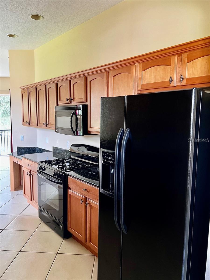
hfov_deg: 53.1
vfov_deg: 67.3
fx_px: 210
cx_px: 105
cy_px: 140
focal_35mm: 26
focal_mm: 5.7
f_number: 1.5
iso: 250
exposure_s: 1/60
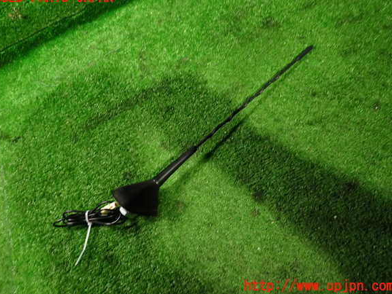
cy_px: 142
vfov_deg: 53.1
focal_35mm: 26
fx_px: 294
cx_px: 194
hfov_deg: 67.3
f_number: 2
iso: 400
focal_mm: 4.5
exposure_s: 1/30
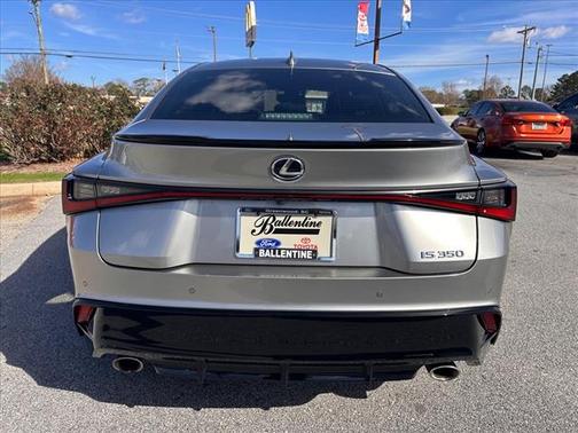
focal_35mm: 24
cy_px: 216
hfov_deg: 71.6
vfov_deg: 56.8
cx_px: 289
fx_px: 401
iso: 80
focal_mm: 6.86
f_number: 1.78
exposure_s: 1/3356
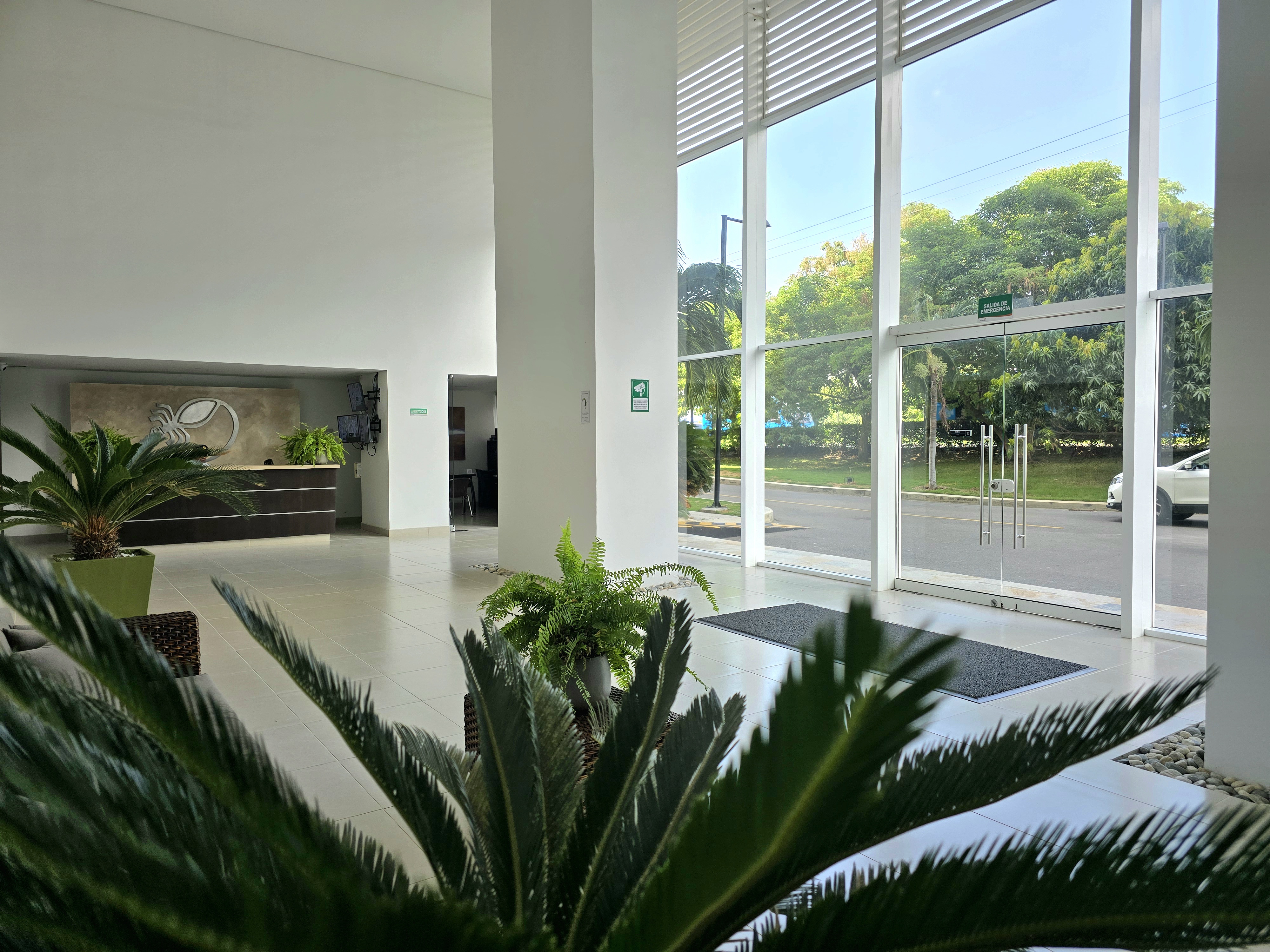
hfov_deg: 73.9
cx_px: 635
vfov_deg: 58.9
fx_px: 844
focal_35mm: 23
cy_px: 476
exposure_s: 1/238
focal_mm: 6.3
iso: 12
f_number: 1.7
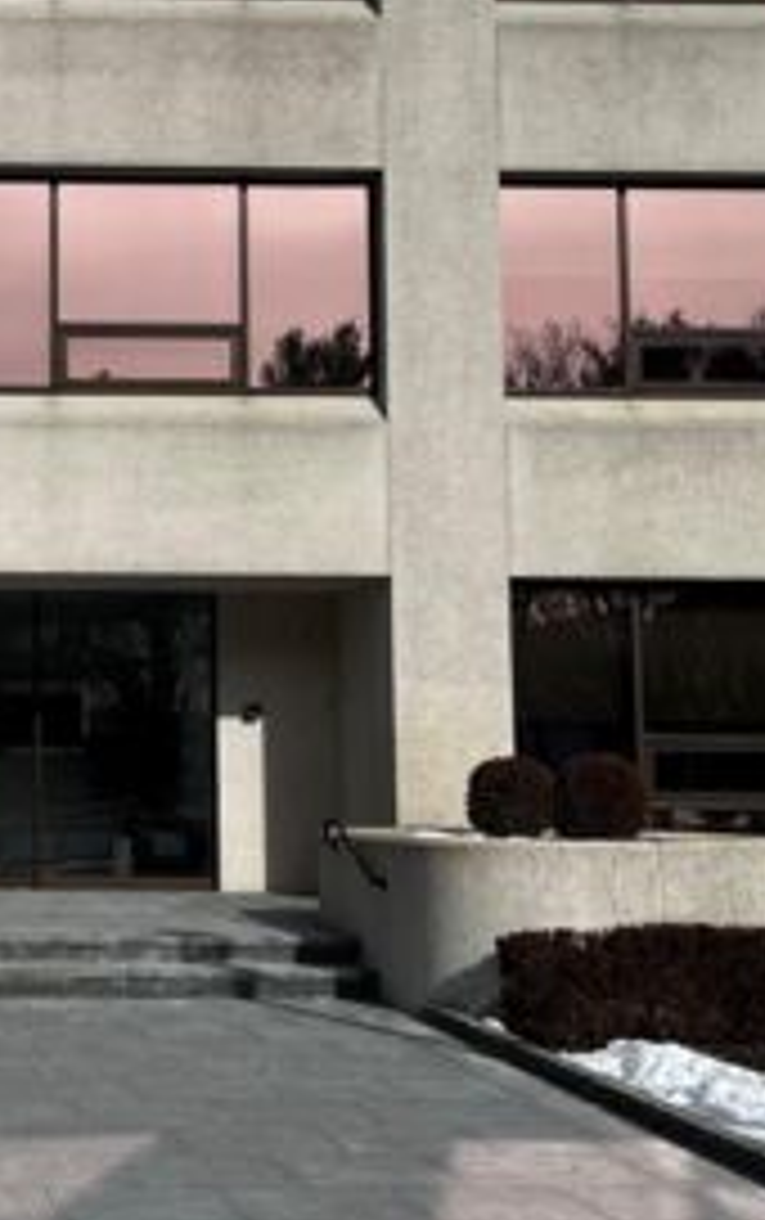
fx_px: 2163
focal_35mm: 65
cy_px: 531
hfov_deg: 19.1
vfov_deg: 31.5
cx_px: -112
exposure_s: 1/7353
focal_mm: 5.1
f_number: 1.6
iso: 50
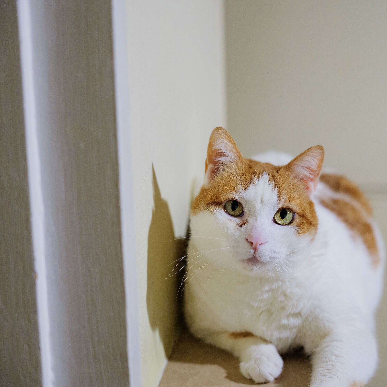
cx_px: 282
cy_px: 192
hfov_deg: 29.2
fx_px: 734
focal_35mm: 58
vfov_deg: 29.6
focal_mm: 45
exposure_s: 1/60
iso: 3200
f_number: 2.8
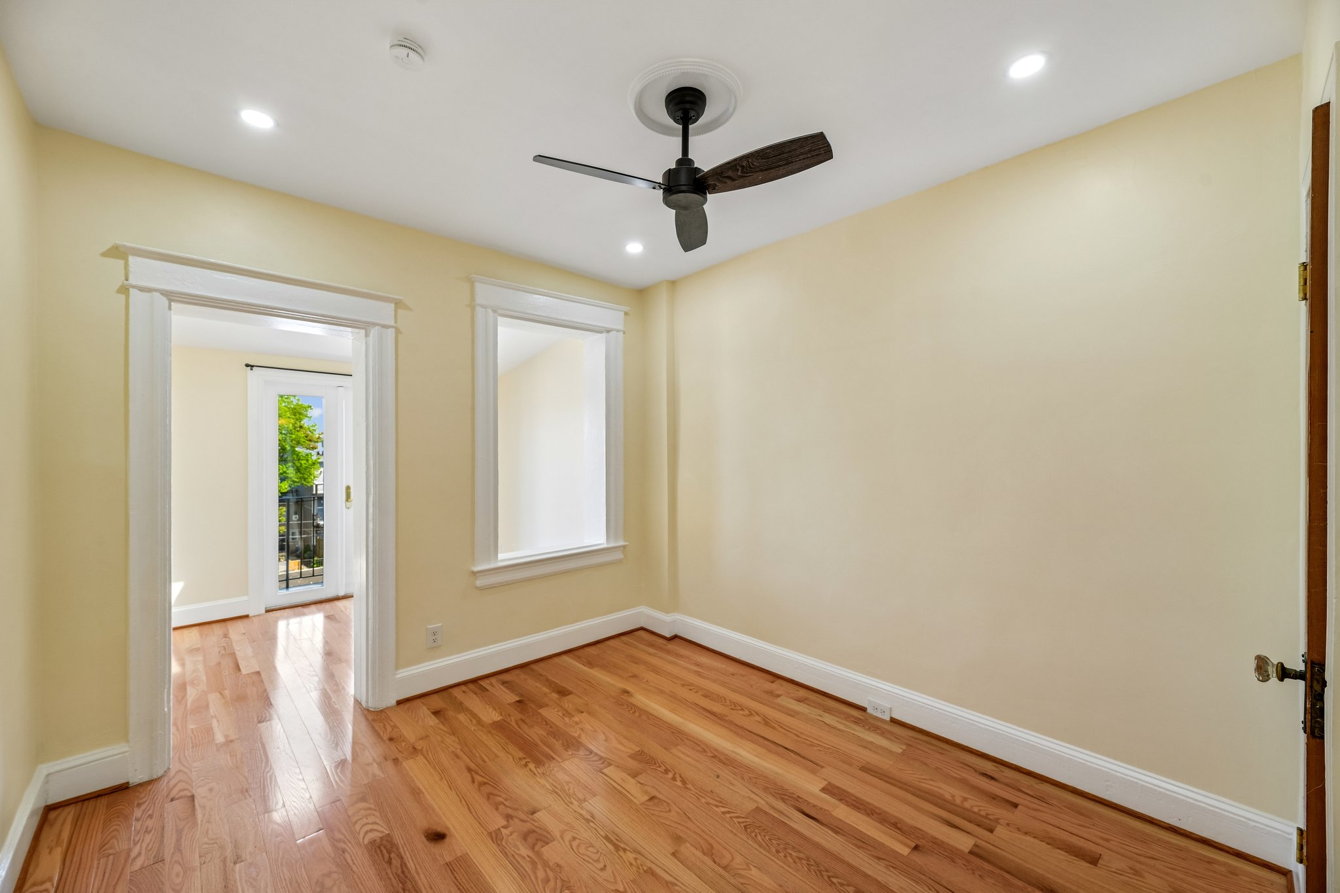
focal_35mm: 14
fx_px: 521
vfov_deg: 81.2
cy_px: 446
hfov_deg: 104.3
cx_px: 670
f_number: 8
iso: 110
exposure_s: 1/15
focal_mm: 14
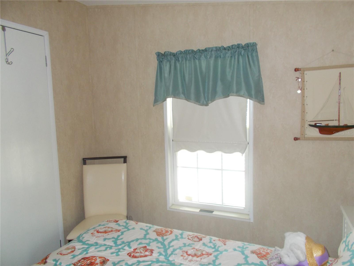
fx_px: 266
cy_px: 133
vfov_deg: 53.1
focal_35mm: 26
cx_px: 177
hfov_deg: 67.3
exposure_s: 1/25
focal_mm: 4.6
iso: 200
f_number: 3.2
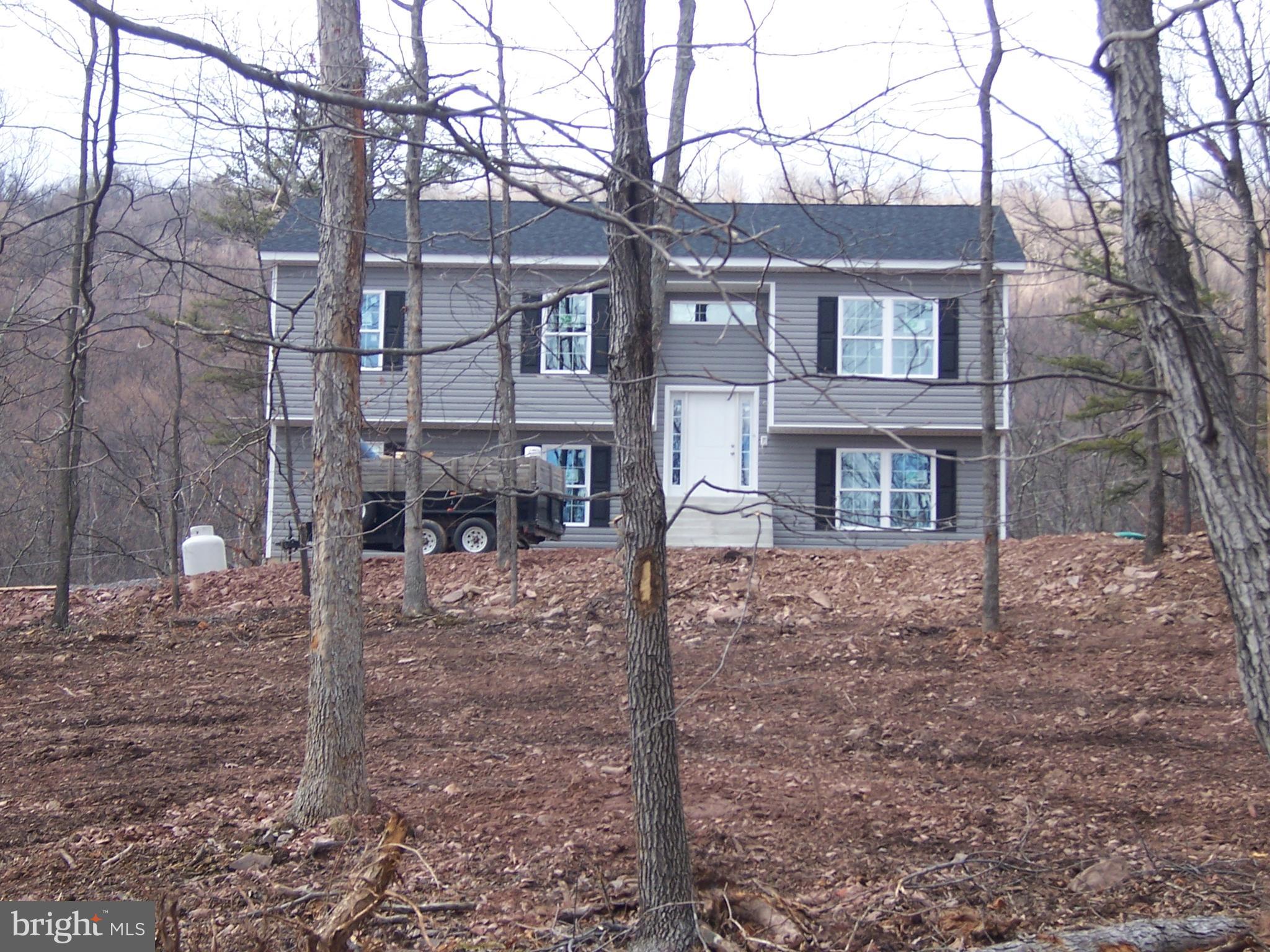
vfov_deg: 20.2
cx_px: 635
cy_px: 476
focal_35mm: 73
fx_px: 2678
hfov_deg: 26.7
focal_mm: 12.1
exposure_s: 1/90
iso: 80
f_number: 4.3
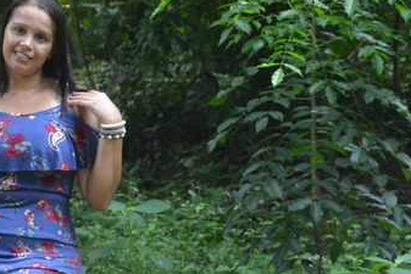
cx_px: 288
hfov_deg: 11.0
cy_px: 307
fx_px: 2133
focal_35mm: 187
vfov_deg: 7.3
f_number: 5.6
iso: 360
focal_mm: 35
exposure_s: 1/125
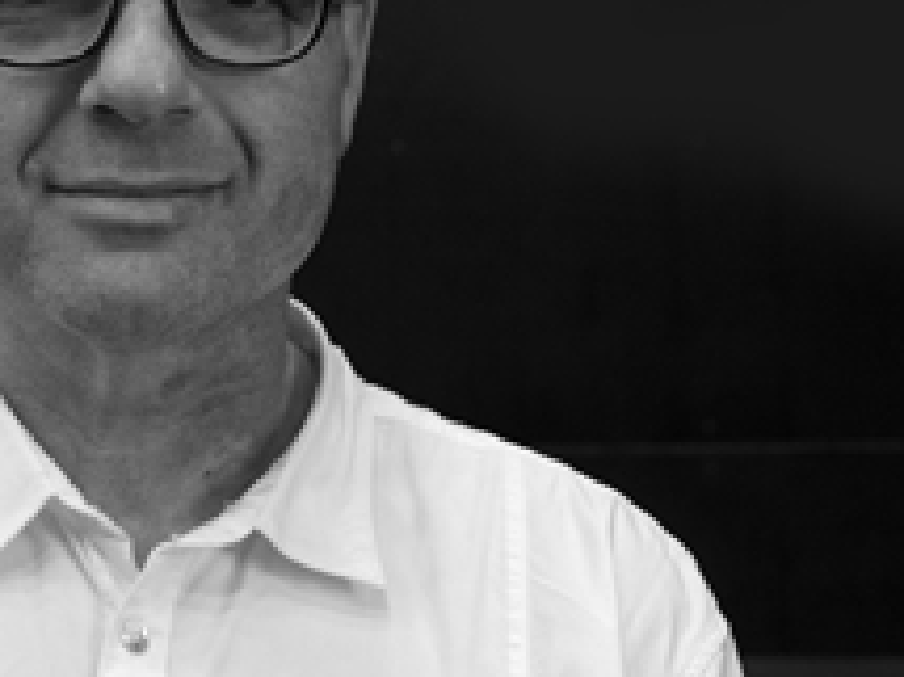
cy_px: 158
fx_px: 1958
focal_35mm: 75
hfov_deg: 25.9
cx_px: 332
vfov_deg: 19.5
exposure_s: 1/40
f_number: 3.5
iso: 800
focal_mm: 23
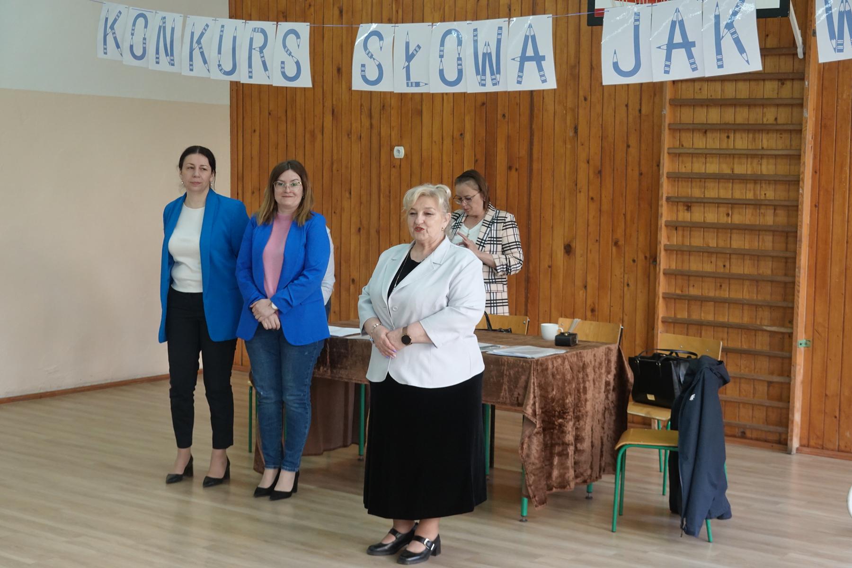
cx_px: 426
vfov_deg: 22.6
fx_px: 1420
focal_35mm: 60
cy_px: 284
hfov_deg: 33.4
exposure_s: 1/60
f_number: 4
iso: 800
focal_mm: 22
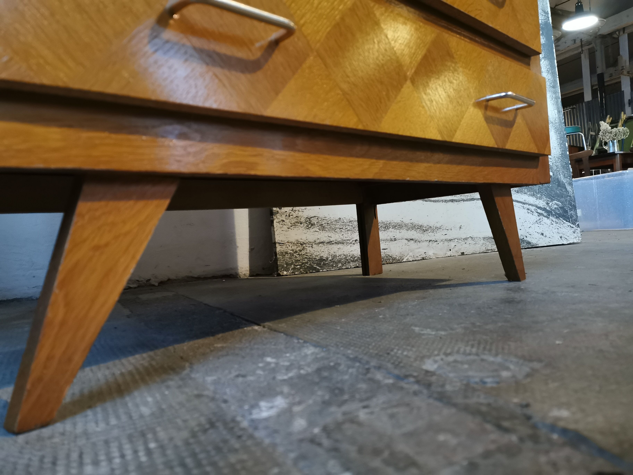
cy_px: 238
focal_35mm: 27
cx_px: 316
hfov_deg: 65.3
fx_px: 494
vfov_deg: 51.4
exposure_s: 1/30
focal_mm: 5.56
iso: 640
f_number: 1.6
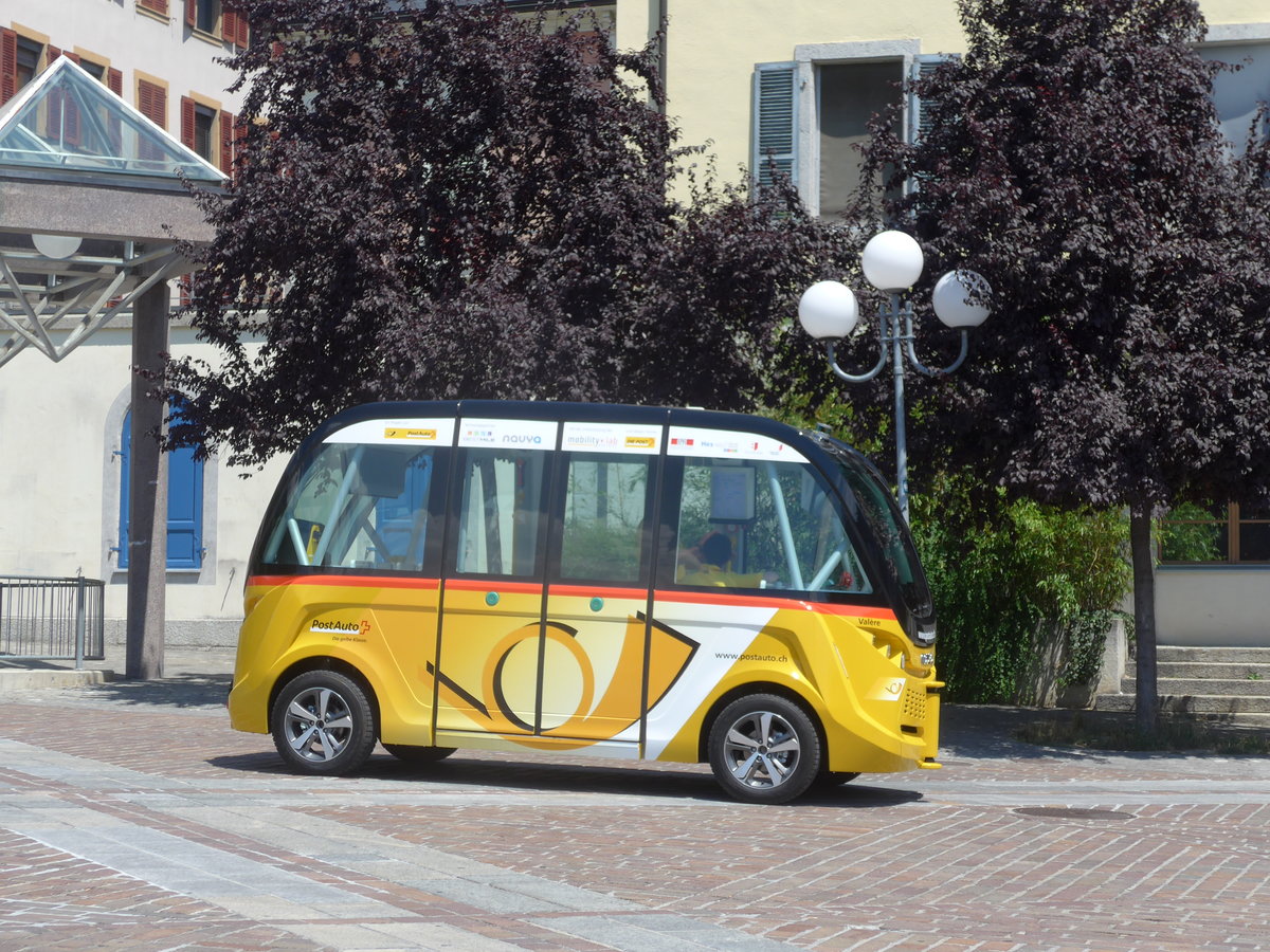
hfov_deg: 22.8
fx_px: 3155
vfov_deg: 17.2
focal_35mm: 86
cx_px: 635
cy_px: 476
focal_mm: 17
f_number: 4.5
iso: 80
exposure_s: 1/500
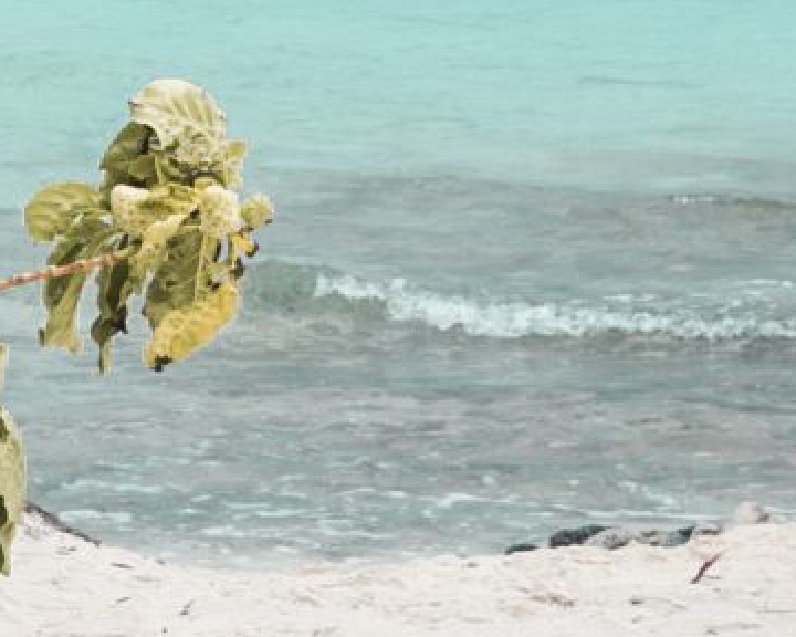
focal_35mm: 272
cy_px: -279
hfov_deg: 7.0
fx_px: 6410
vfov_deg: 5.6
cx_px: -500
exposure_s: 1/400
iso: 160
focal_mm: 43
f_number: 5.6
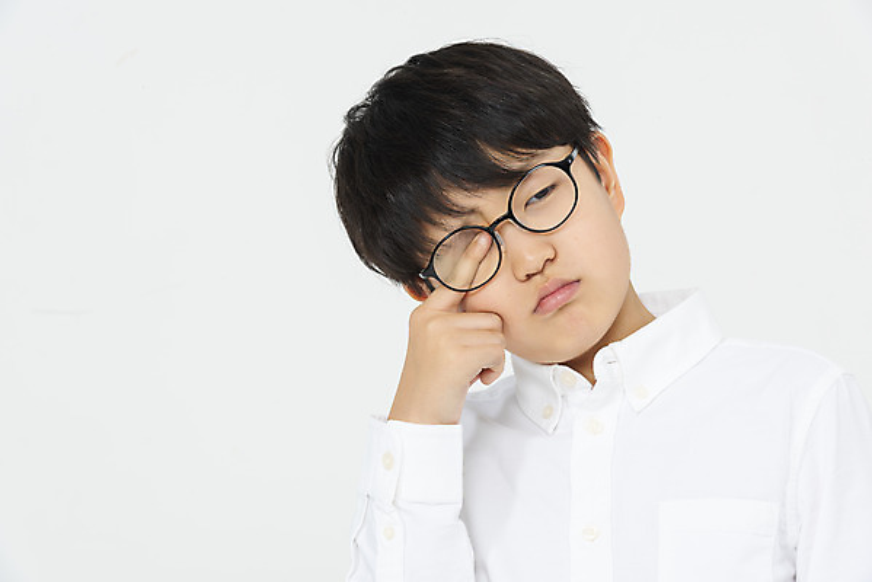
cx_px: 436
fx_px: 4847
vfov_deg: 6.9
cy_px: 291
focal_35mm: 200
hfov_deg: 10.3
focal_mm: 200
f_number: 18
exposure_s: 1/125
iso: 100
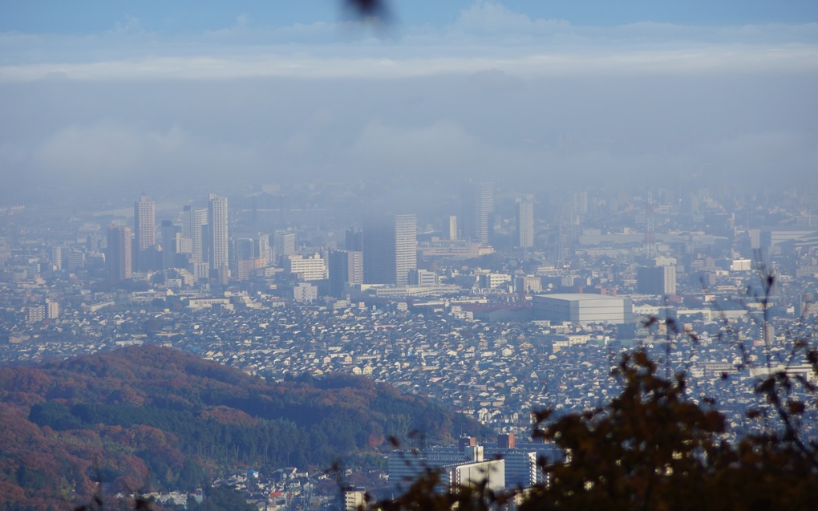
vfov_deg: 4.3
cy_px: 245
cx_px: 410
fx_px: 6842
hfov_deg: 6.8
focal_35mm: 307
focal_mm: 200
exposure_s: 1/320
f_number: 8
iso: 100
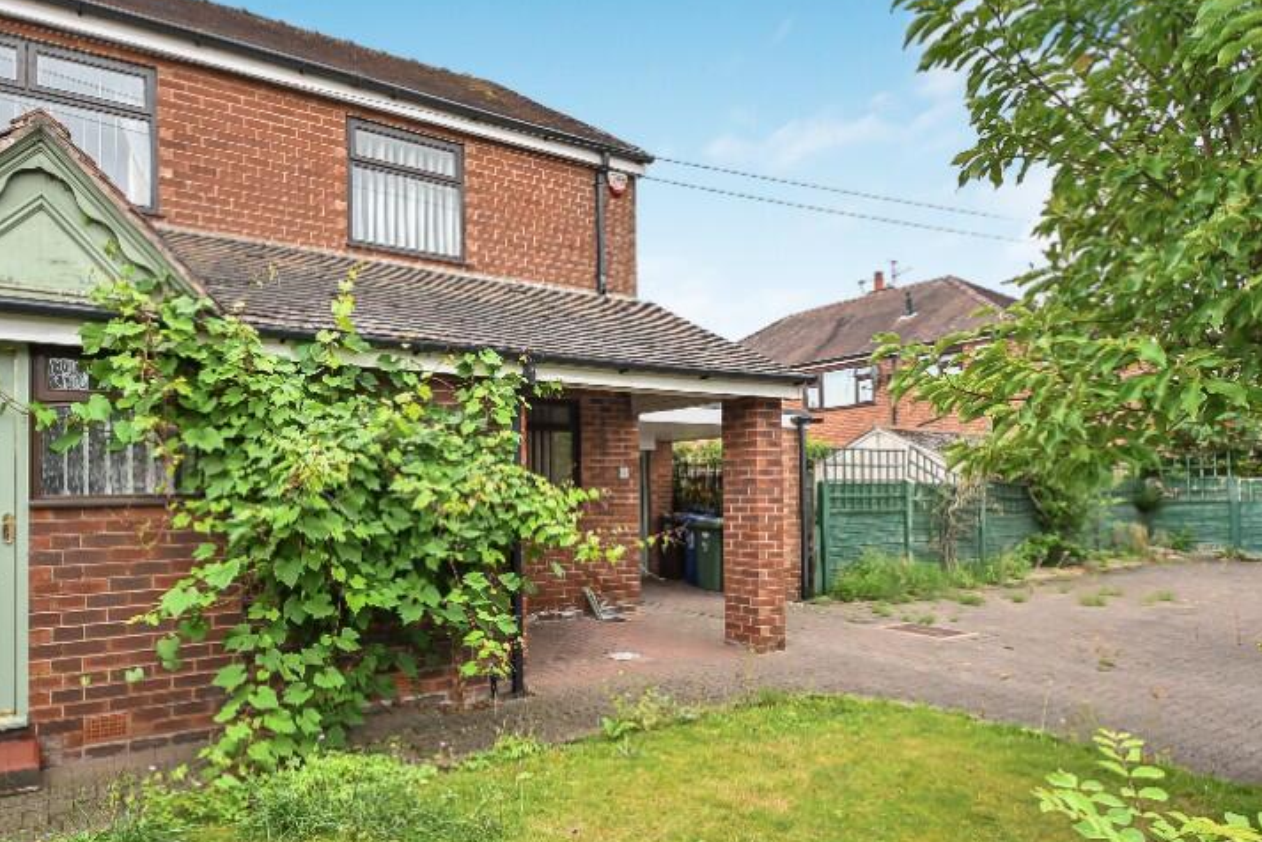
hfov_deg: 75.6
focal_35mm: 23
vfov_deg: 54.8
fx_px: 806
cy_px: 497
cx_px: 532
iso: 160
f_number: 5.6
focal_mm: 16
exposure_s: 1/250
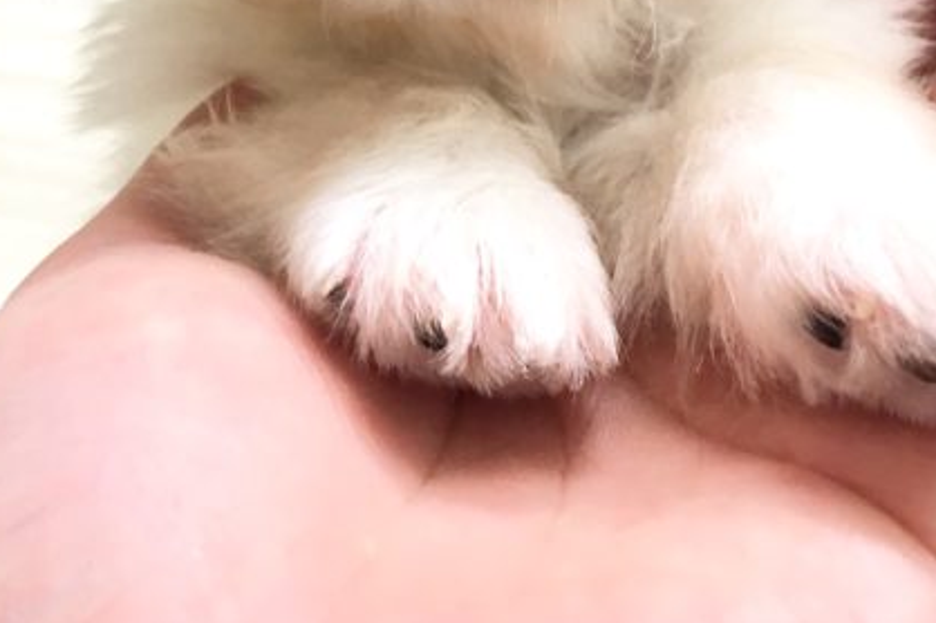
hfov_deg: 30.8
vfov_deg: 20.0
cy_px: -64
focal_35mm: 65
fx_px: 1689
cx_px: 334
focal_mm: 4.15
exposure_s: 1/30
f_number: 2.2
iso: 64
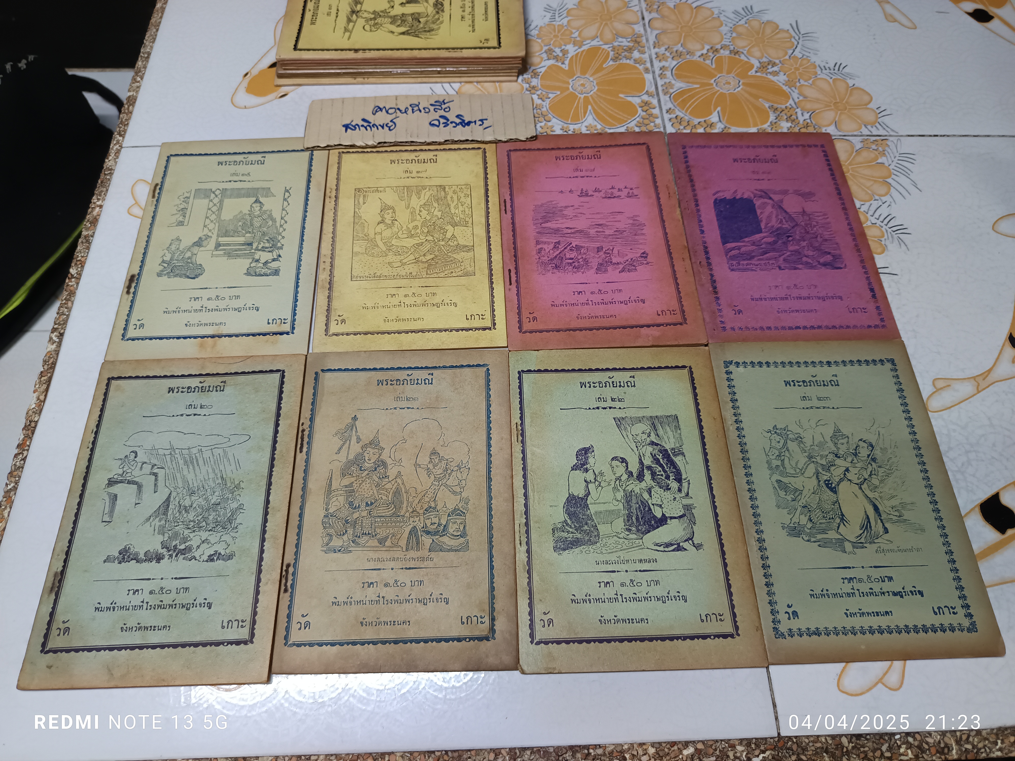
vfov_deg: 56.8
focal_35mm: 24
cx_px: 508
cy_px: 380
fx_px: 704
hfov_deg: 71.6
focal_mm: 5.31
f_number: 1.7
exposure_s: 1/33.3
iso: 1053
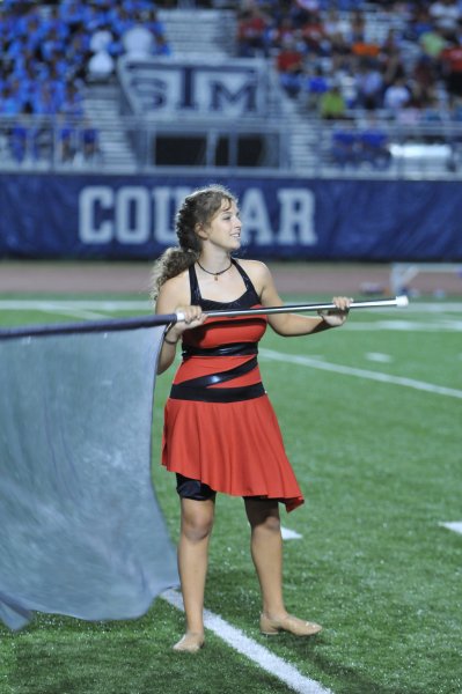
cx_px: 231
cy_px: 347
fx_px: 3471
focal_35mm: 180
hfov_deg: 7.6
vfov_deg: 11.4
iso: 1600
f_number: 2.8
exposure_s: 1/160
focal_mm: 120
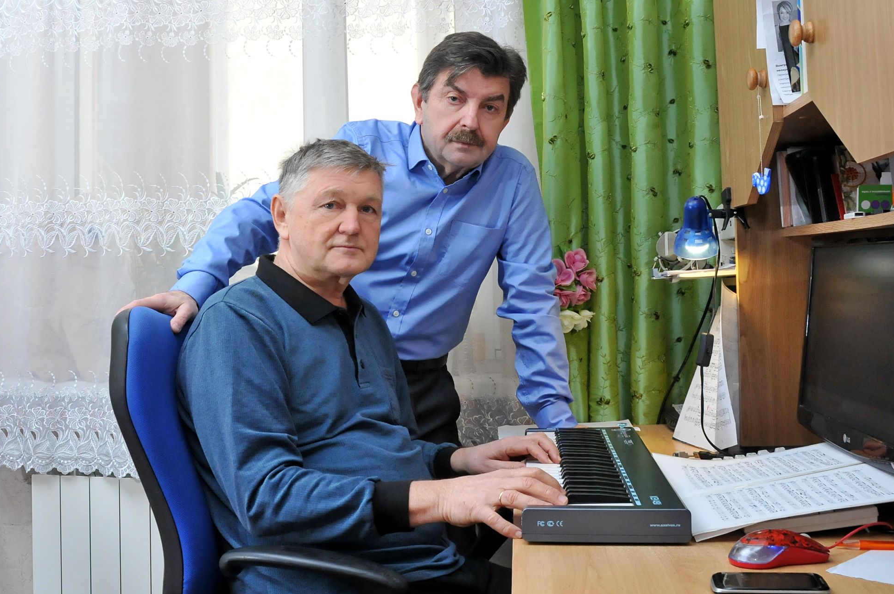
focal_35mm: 28
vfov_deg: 46.3
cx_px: 444
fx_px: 694
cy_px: 297
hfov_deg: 65.5
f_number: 6.3
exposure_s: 1/100
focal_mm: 18
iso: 800
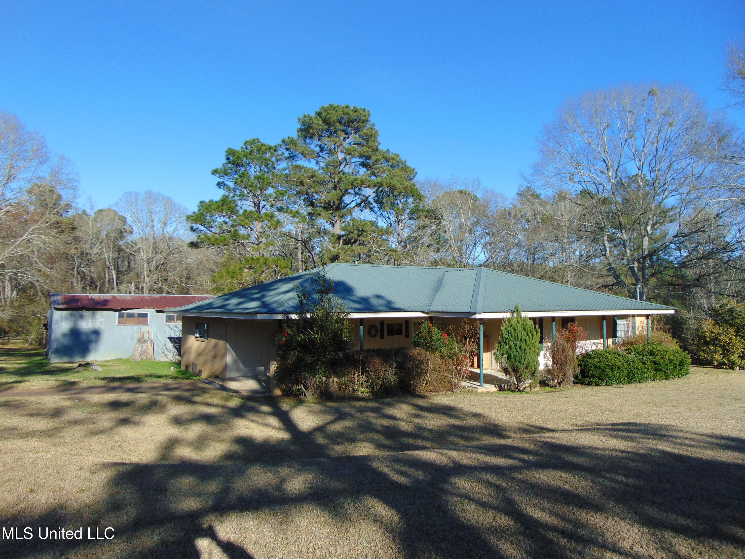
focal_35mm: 25
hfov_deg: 69.4
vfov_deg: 54.9
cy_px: 280
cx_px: 372
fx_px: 538
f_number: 3
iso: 80
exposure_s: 1/1000
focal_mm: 4.5
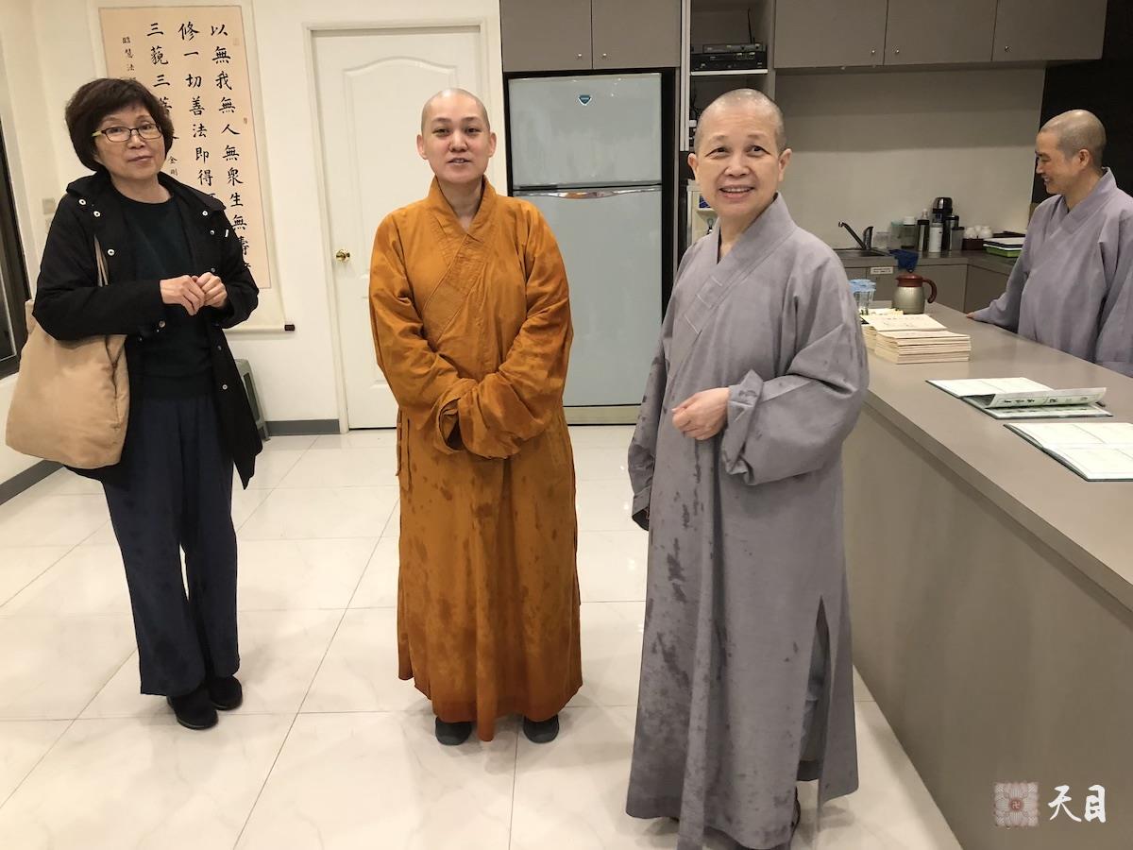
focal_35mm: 28
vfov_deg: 49.7
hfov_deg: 63.4
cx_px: 566
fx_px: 916
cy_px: 425
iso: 64
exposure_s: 1/15
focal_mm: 4
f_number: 1.8
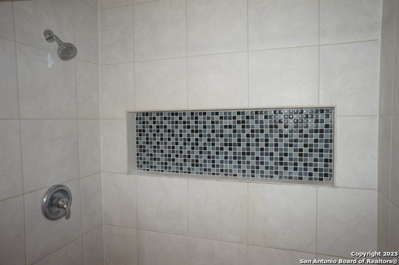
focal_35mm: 24
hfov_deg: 73.8
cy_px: 132
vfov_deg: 53.1
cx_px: 200
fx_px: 266
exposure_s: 1/160
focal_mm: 16
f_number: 3.2
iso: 640
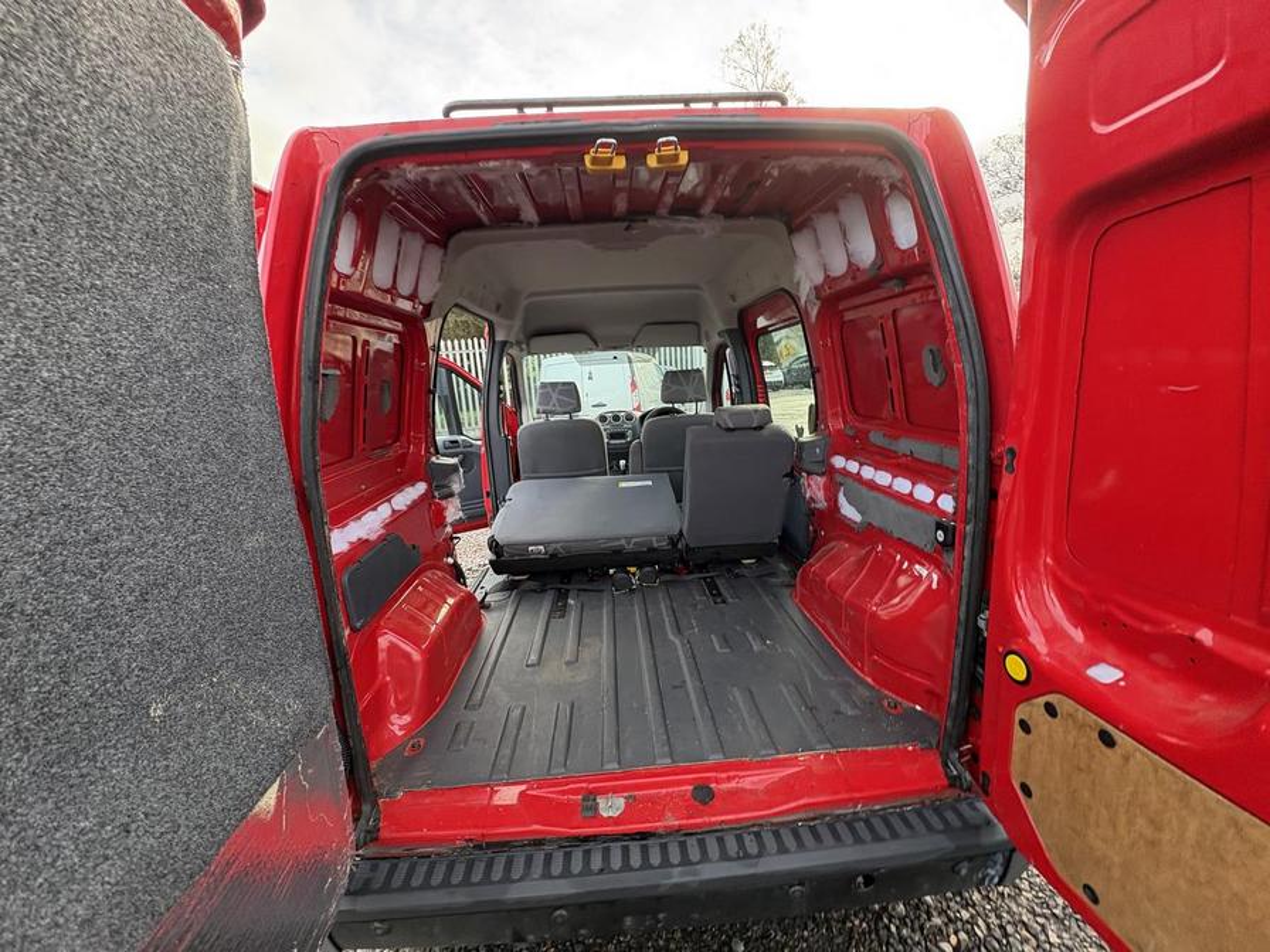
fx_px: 514
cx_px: 635
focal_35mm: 14
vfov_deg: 85.7
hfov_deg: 102.1
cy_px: 476
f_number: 2.2
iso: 125
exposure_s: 1/99
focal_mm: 2.22
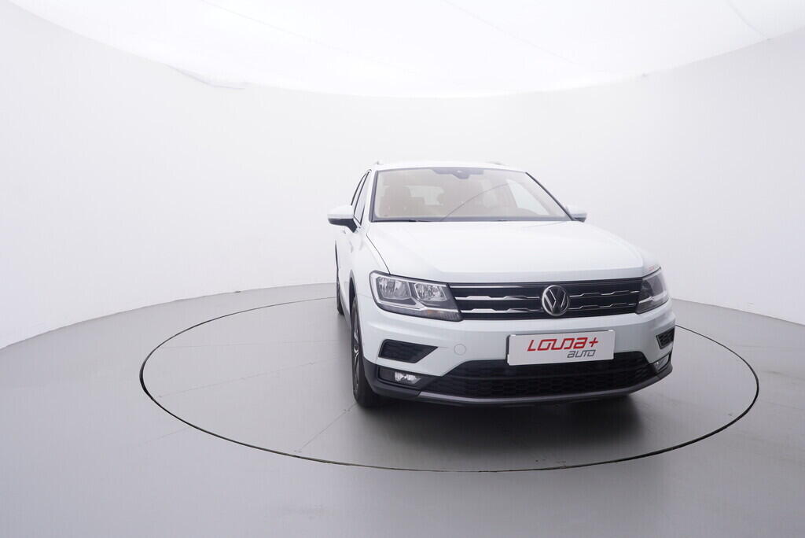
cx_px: 402
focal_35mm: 22
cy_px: 269
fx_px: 503
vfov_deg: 56.2
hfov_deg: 77.3
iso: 200
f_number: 5
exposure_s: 1/80
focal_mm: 15
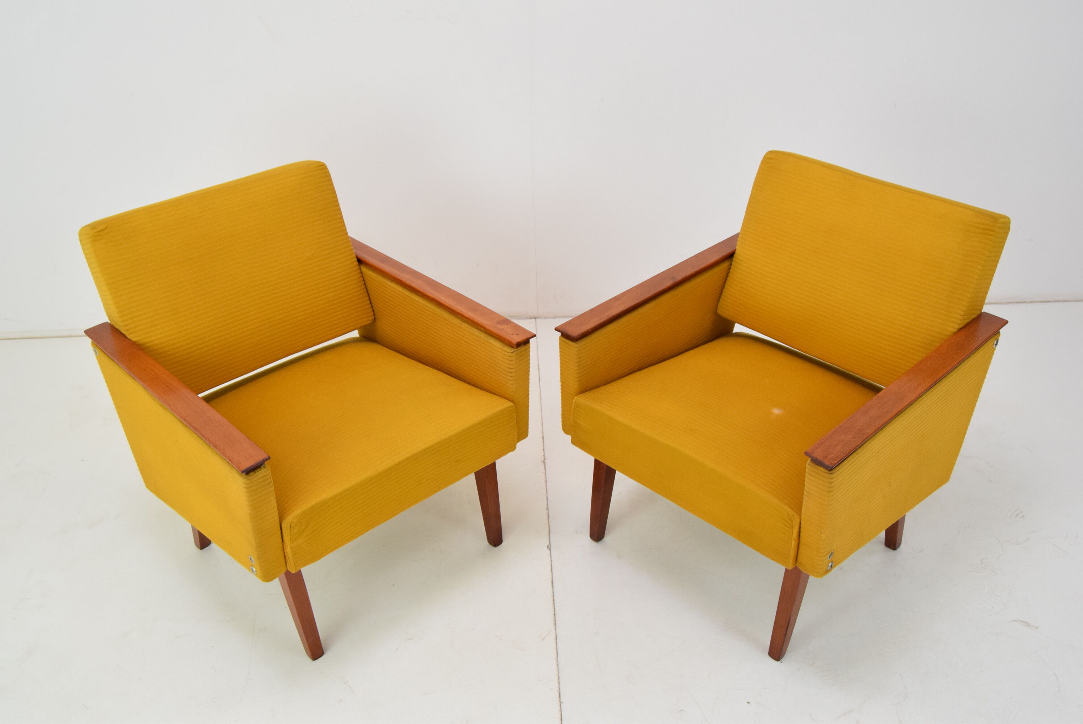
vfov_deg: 40.0
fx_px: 993
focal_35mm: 33
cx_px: 542
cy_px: 362
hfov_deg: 57.2
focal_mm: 22
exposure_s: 1/200
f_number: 7.1
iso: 1600
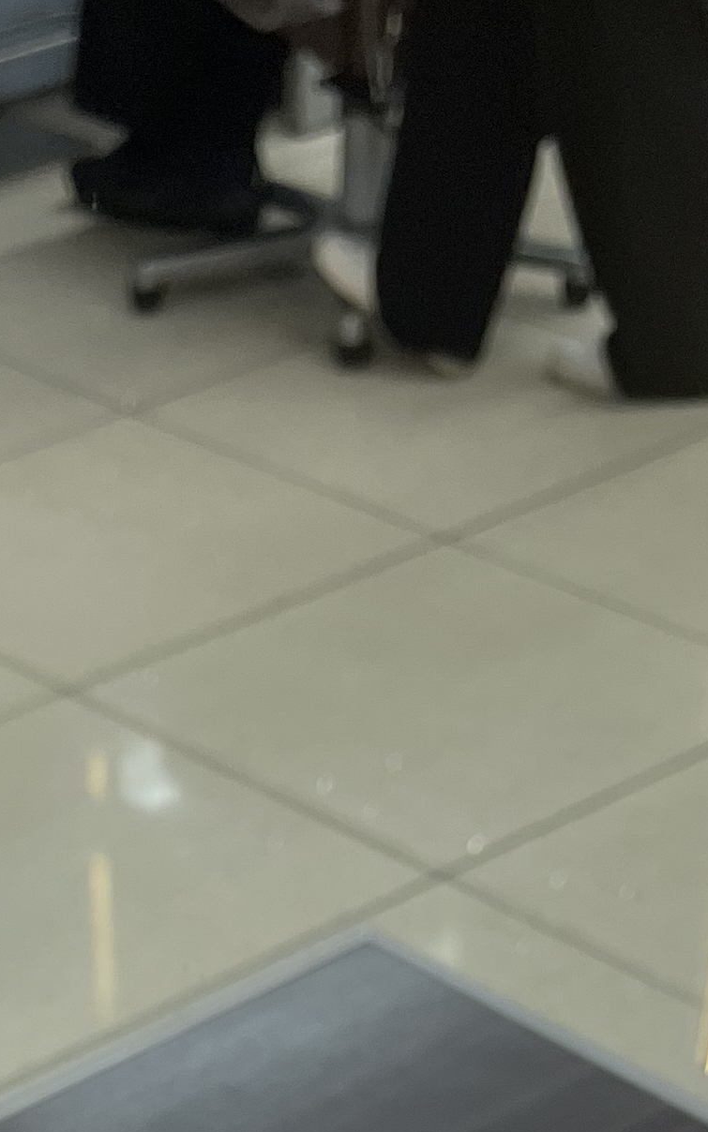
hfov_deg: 14.0
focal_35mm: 92
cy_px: 1617
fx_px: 2840
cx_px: -14
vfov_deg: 20.0
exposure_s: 1/100
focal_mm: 5.1
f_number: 1.6
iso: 125
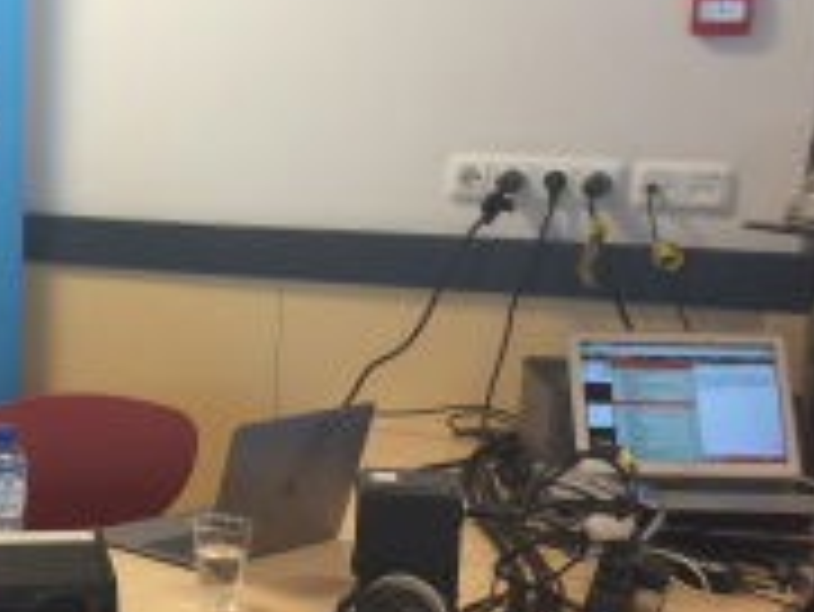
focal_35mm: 80
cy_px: 376
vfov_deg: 18.4
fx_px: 1882
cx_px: -247
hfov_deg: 21.9
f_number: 2.2
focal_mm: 4.15
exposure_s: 1/33
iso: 100
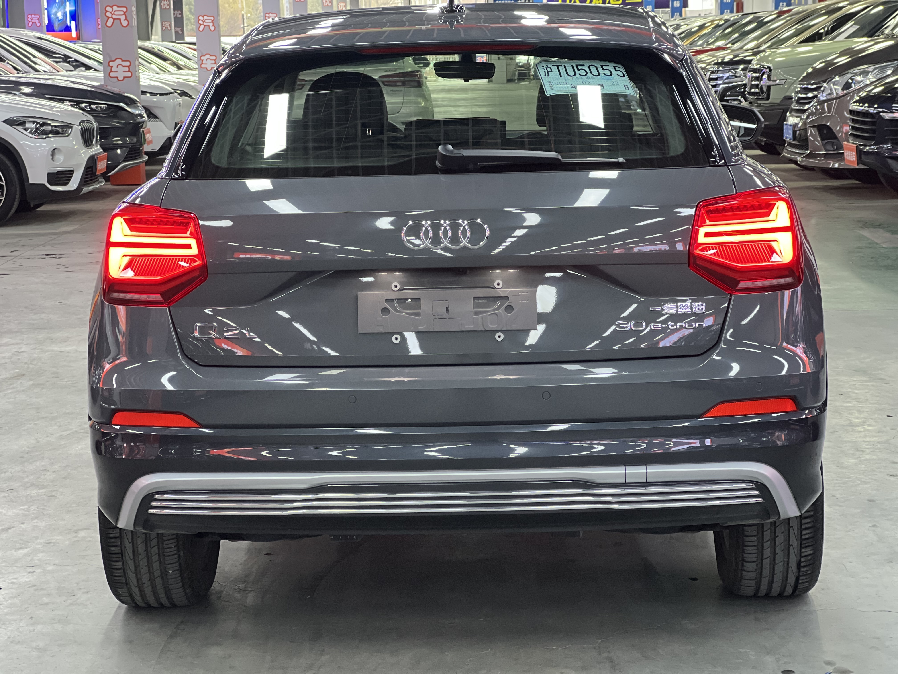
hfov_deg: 25.3
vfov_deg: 19.1
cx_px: 449
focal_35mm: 77
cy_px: 337
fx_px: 1998
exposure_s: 1/33
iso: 320
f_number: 2.8
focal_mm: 9
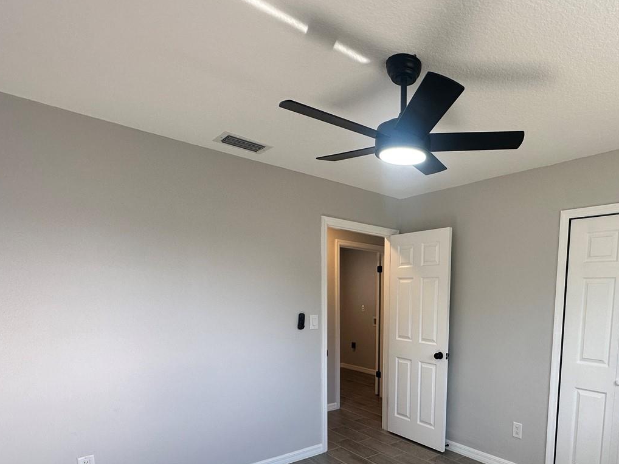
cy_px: 339
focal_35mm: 22
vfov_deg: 58.4
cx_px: 421
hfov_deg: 73.6
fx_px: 393
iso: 80
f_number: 2.2
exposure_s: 1/99
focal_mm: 2.22
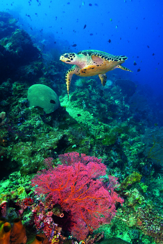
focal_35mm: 27
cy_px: 122
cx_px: 82
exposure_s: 1/100
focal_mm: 27
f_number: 6.3
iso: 200
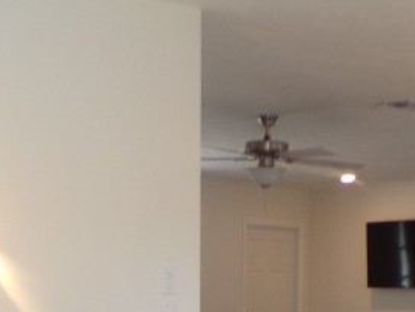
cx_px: 232
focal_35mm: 91
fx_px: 1092
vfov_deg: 14.9
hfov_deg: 21.5
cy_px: 487
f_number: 3
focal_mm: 4.3
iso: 86
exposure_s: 1/34
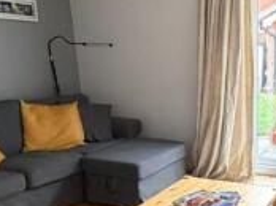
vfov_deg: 30.3
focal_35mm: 47
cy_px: 154
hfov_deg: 37.6
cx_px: 253
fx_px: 374
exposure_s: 1/60
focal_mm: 2.22
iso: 500
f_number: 2.2
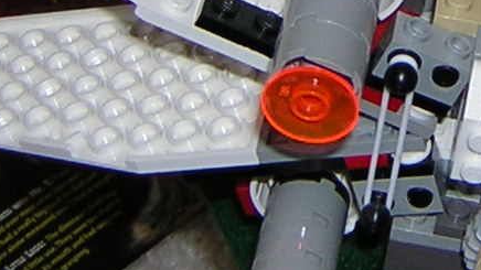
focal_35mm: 144
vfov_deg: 8.4
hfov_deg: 14.5
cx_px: 566
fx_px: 1836
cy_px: -24
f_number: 2.6
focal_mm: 4.7
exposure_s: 1/60.1
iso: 50
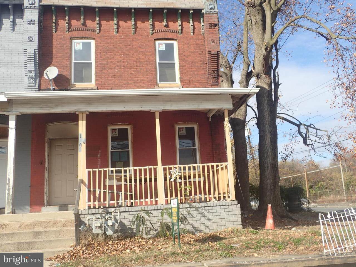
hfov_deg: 52.6
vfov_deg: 40.7
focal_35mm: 35
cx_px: 178
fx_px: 360
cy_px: 134
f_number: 3.5
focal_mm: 6.42
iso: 100
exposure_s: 1/640
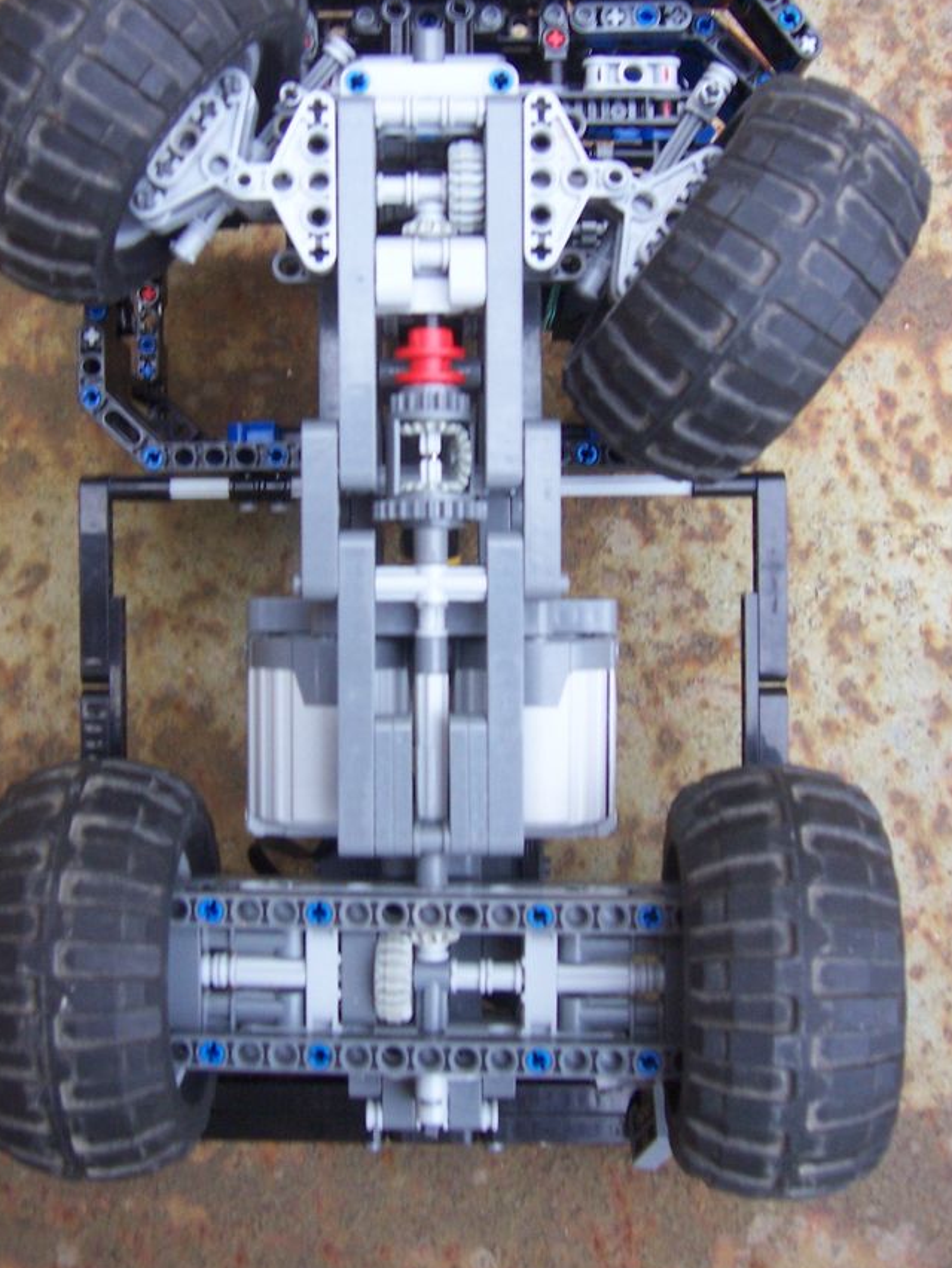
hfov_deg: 32.1
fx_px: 1650
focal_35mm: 45
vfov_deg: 42.0
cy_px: 554
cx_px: 394
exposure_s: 1/20
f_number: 3
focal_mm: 6
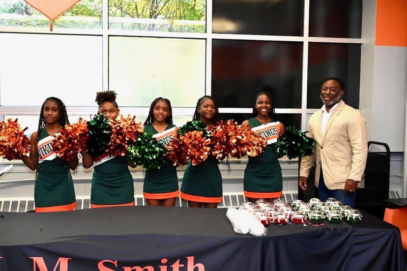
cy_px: 136
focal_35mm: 39
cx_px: 204
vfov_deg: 34.2
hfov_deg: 49.6
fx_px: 441
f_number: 11
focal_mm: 39
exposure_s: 1/200
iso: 4000
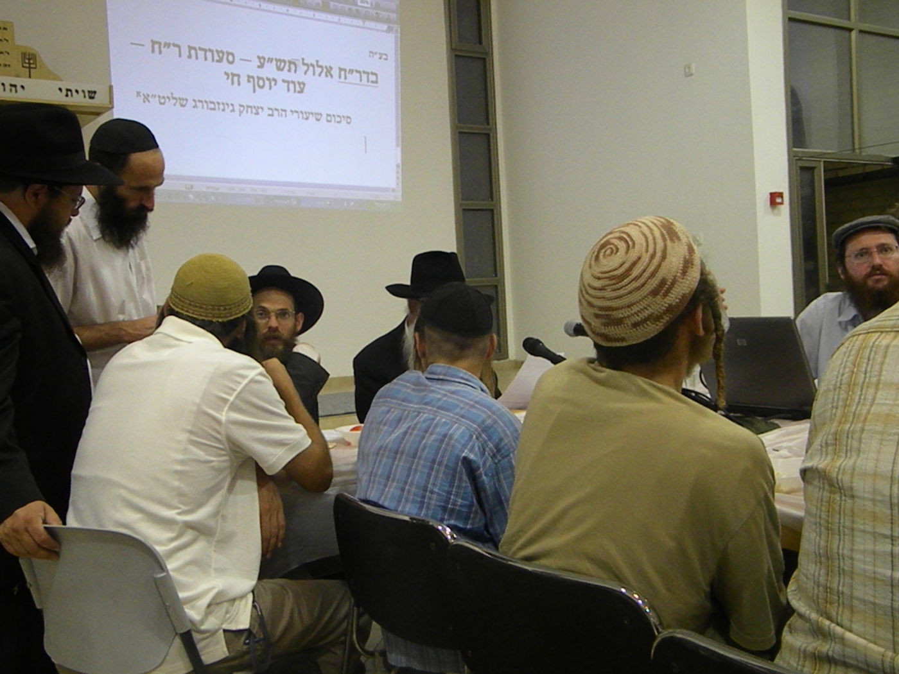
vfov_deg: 39.7
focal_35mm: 36
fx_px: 935
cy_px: 337
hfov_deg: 51.4
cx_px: 450
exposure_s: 1/162
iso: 720
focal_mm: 6.4
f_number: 3.7
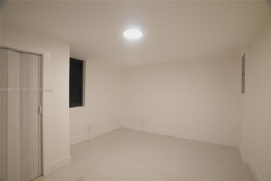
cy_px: 90
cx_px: 136
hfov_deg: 93.2
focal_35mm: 17
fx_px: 128
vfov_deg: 70.5
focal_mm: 17
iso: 12800
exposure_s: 1/30
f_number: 8
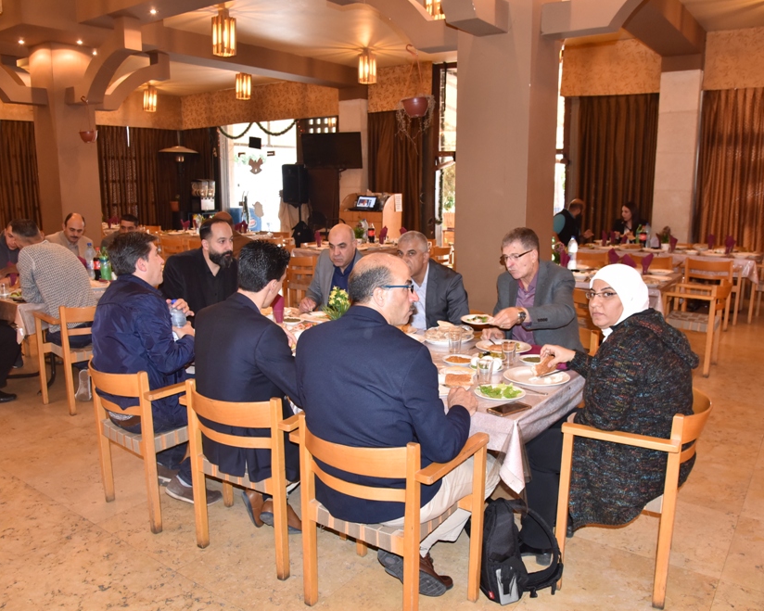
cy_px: 313
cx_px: 370
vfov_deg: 51.5
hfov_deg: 62.2
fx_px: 633
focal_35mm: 28
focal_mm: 24
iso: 1600
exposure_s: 1/60
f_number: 5.6
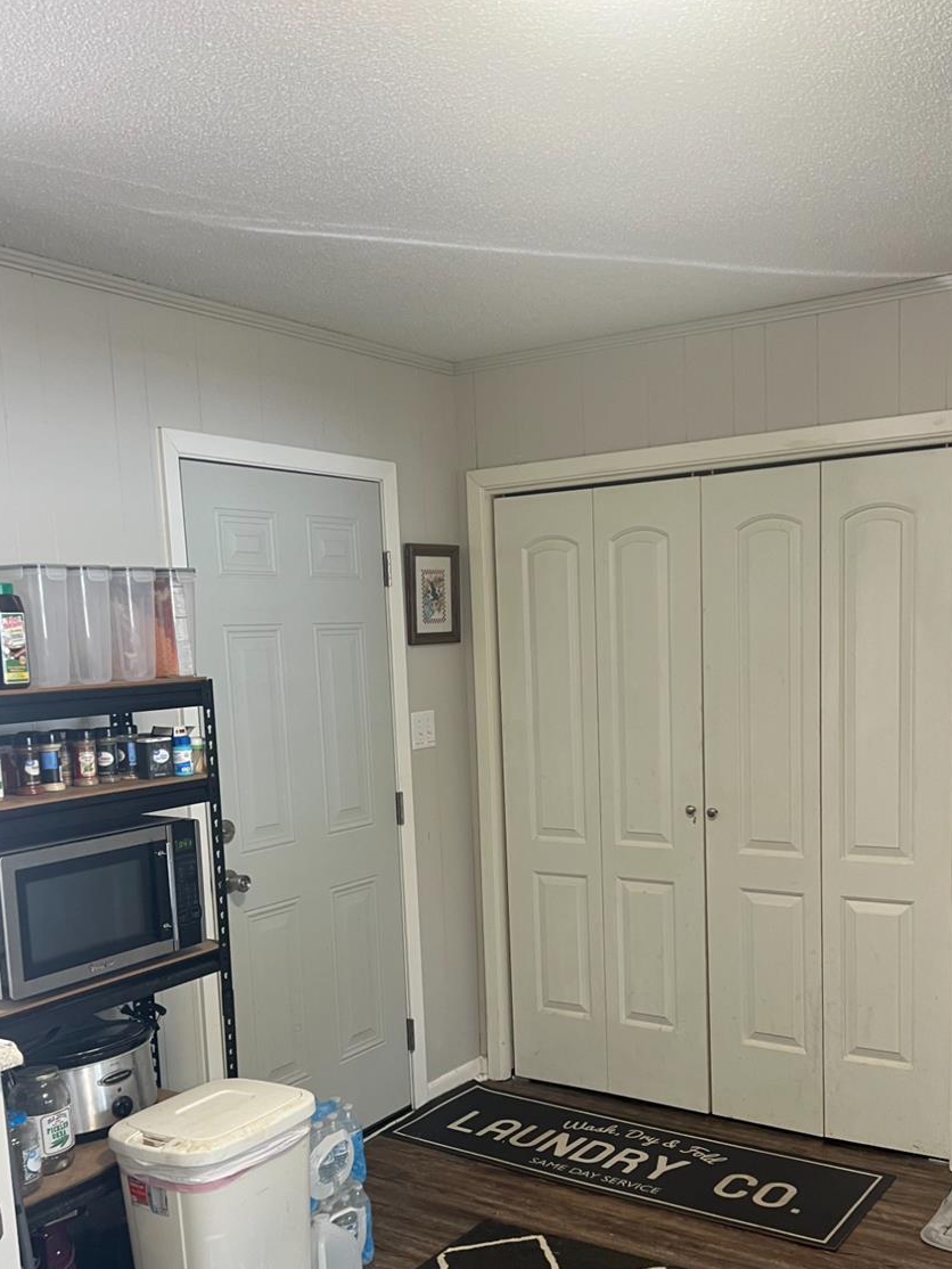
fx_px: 1283
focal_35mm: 35
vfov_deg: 51.9
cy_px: 820
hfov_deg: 40.7
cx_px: 506
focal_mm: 5.7
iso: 80
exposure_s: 1/60
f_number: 1.5
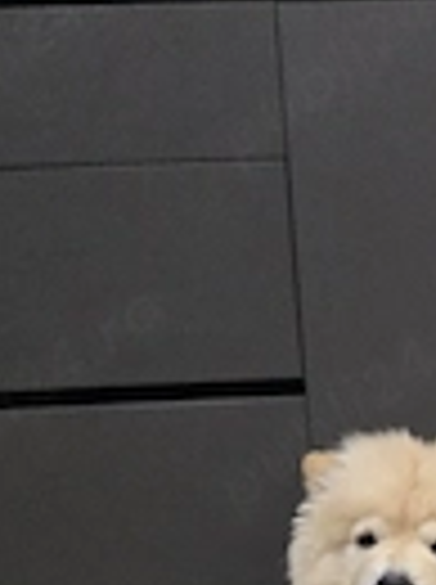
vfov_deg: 27.0
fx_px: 1196
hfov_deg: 19.9
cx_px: 454
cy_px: 454
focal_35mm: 71
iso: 1250
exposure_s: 1/101
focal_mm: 6.3
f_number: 1.7
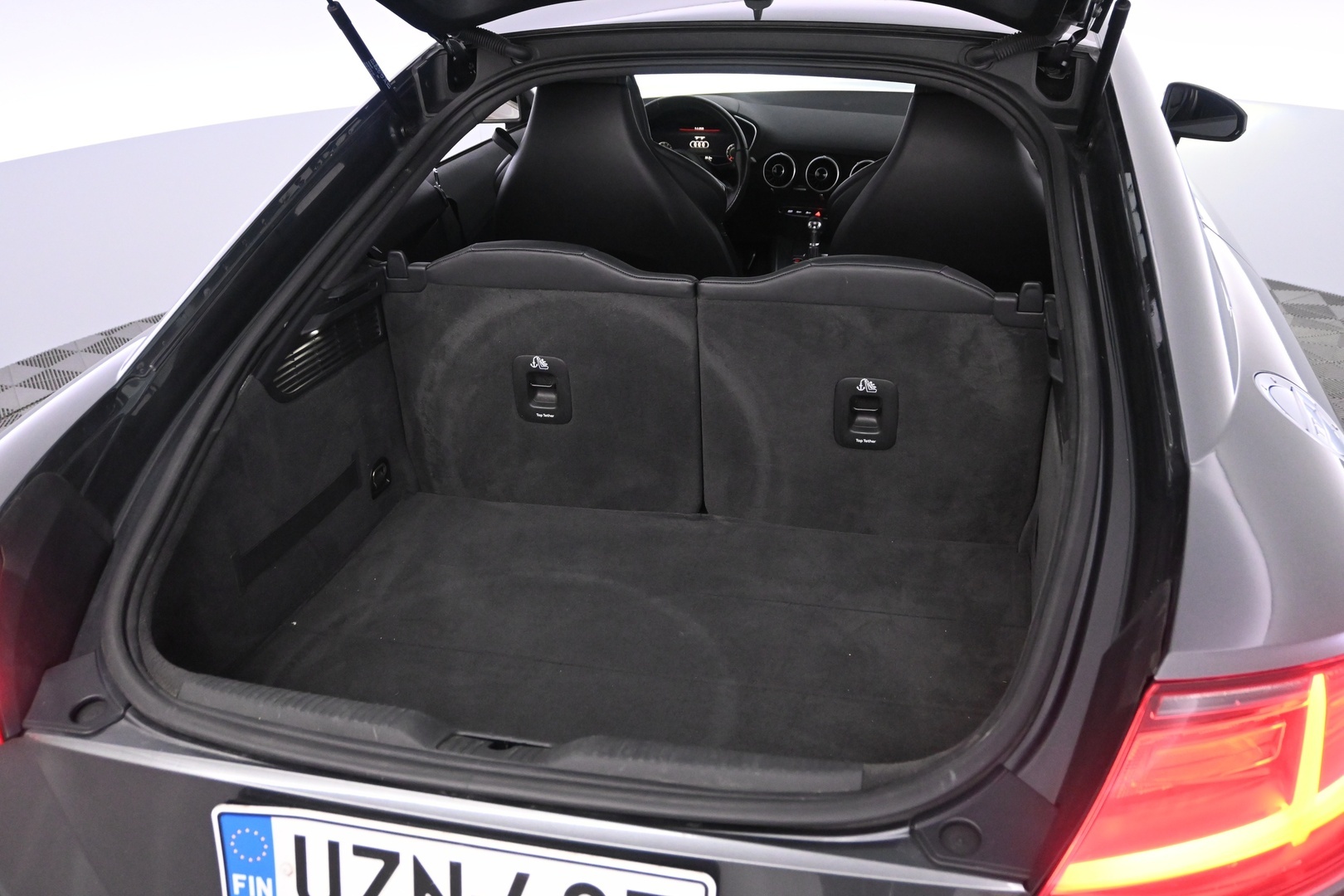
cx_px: 672
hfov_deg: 59.5
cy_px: 448
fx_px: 1176
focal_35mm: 32
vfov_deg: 41.7
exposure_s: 1/100
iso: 3200
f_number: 4
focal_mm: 21
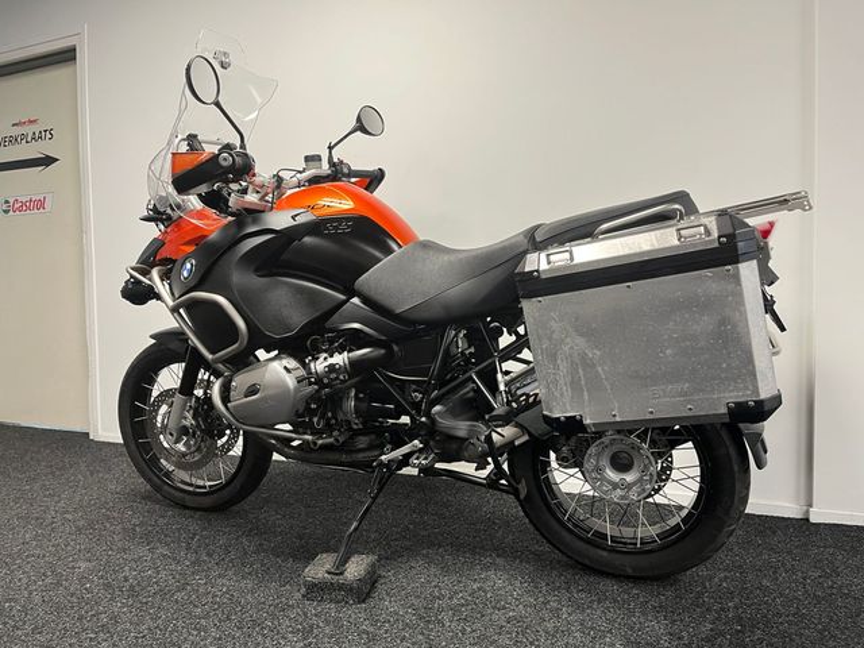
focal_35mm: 26
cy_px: 324
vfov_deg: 53.1
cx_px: 432
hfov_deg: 67.3
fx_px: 649
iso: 125
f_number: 1.6
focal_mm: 5.1
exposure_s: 1/50
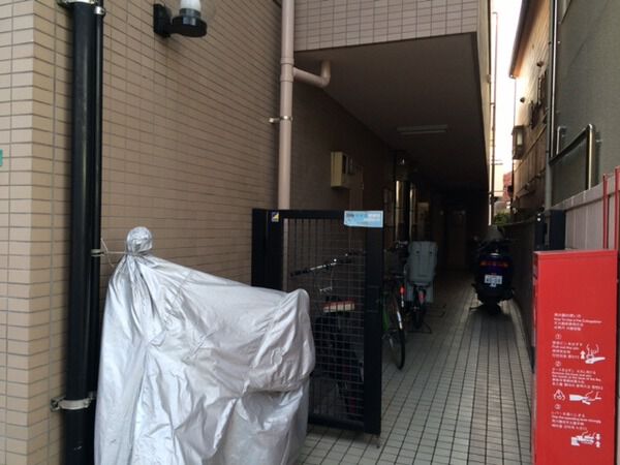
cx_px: 310
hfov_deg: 61.7
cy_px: 232
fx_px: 519
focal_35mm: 29
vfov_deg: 48.2
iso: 64
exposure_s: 1/120
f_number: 2.2
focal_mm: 4.15
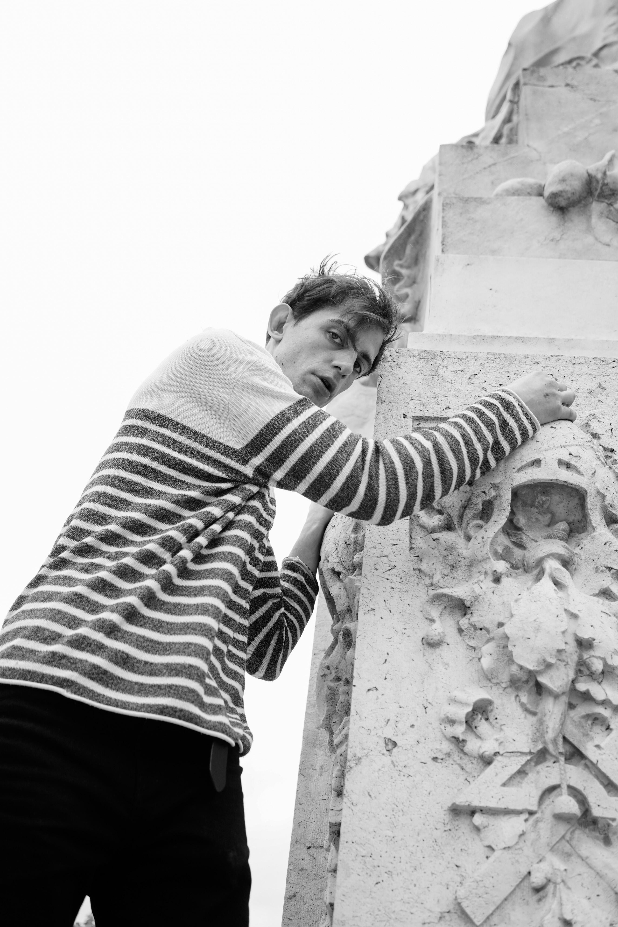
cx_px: 309
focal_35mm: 35
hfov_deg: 37.9
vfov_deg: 54.4
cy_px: 464
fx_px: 901
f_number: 3.5
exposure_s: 1/500
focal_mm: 35
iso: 400
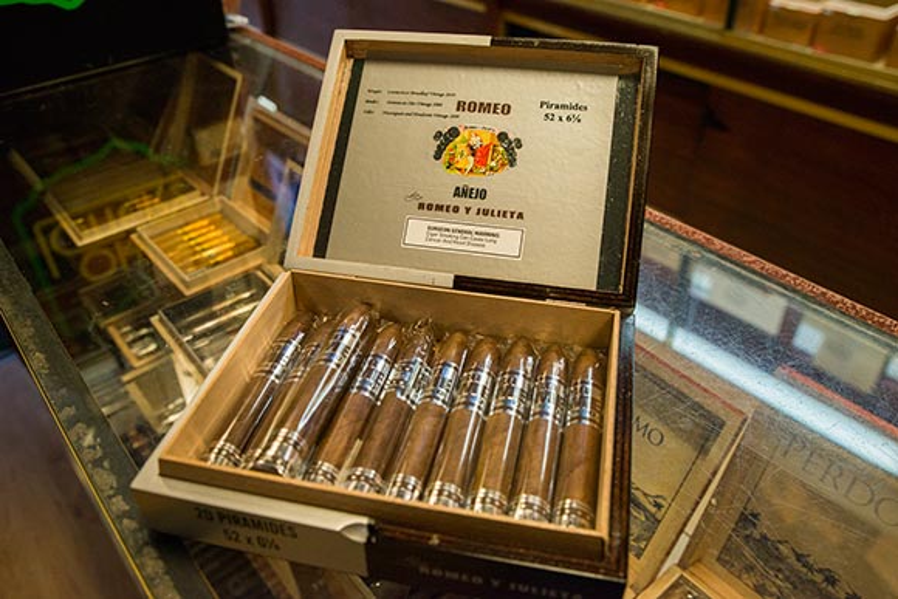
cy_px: 300
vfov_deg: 43.6
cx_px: 449
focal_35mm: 30
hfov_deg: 61.9
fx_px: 748
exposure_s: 1/180
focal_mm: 30
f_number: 5.6
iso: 1250
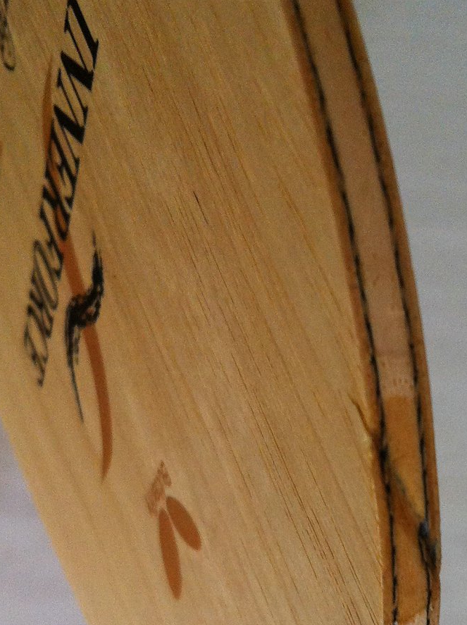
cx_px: 356
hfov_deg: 20.5
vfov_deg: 26.8
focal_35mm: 71
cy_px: 521
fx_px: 1280
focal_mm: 3.85
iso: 125
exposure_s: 1/15
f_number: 2.8
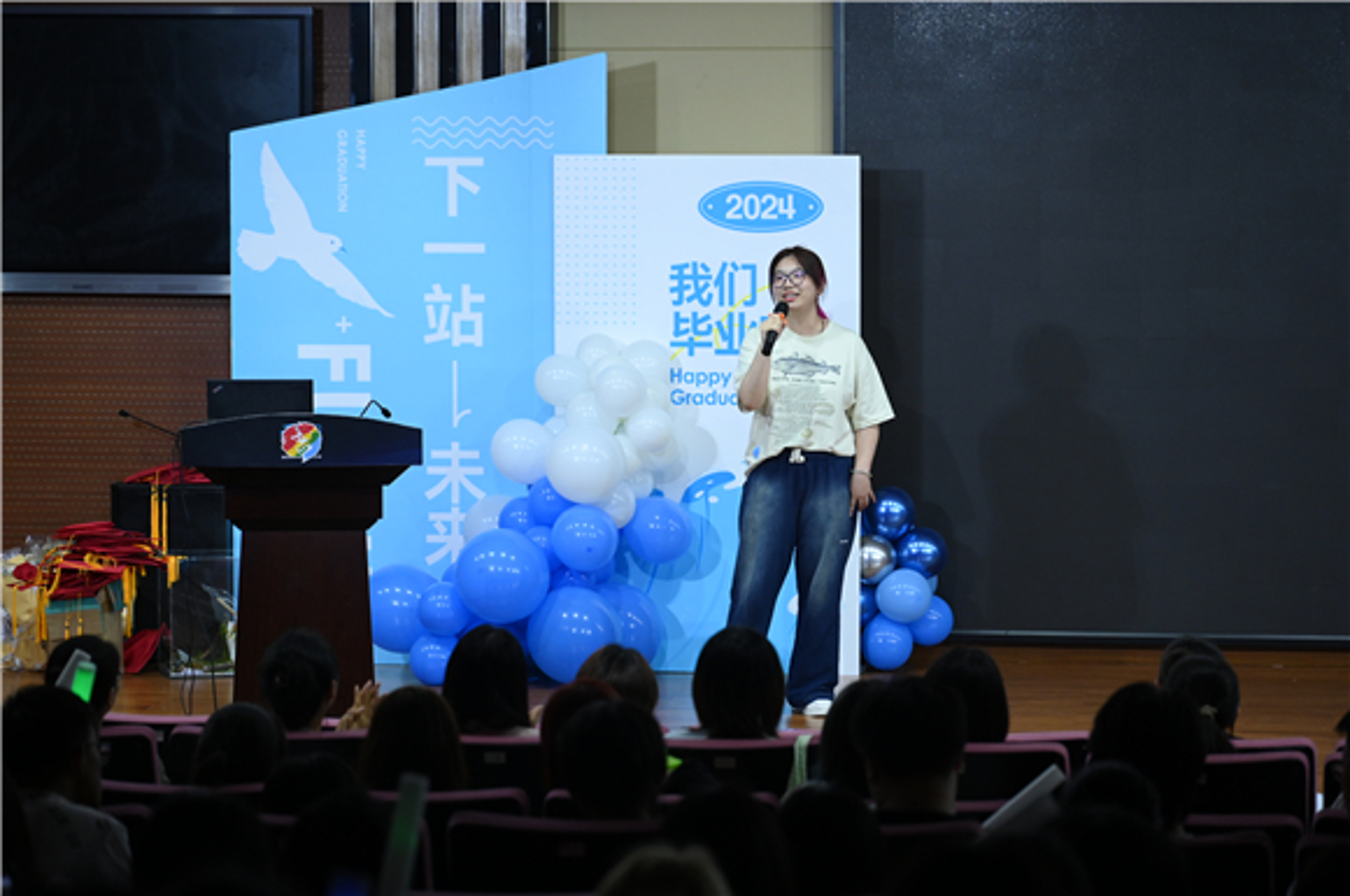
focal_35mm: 120
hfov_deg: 17.1
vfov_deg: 11.4
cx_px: 675
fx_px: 4494
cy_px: 448
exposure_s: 1/125
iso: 1600
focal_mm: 120
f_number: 4
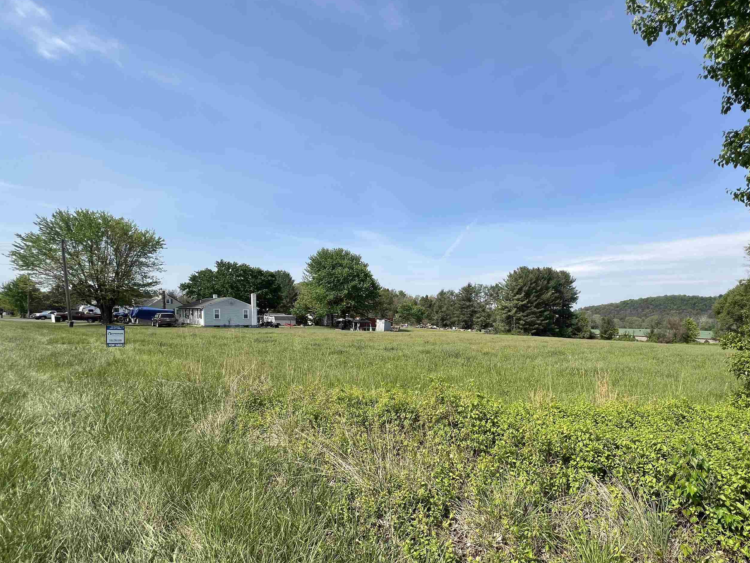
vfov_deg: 77.2
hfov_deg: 93.1
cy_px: 338
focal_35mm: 16
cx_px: 456
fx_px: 347
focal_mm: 1.57
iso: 32
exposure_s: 1/1468
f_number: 1.8
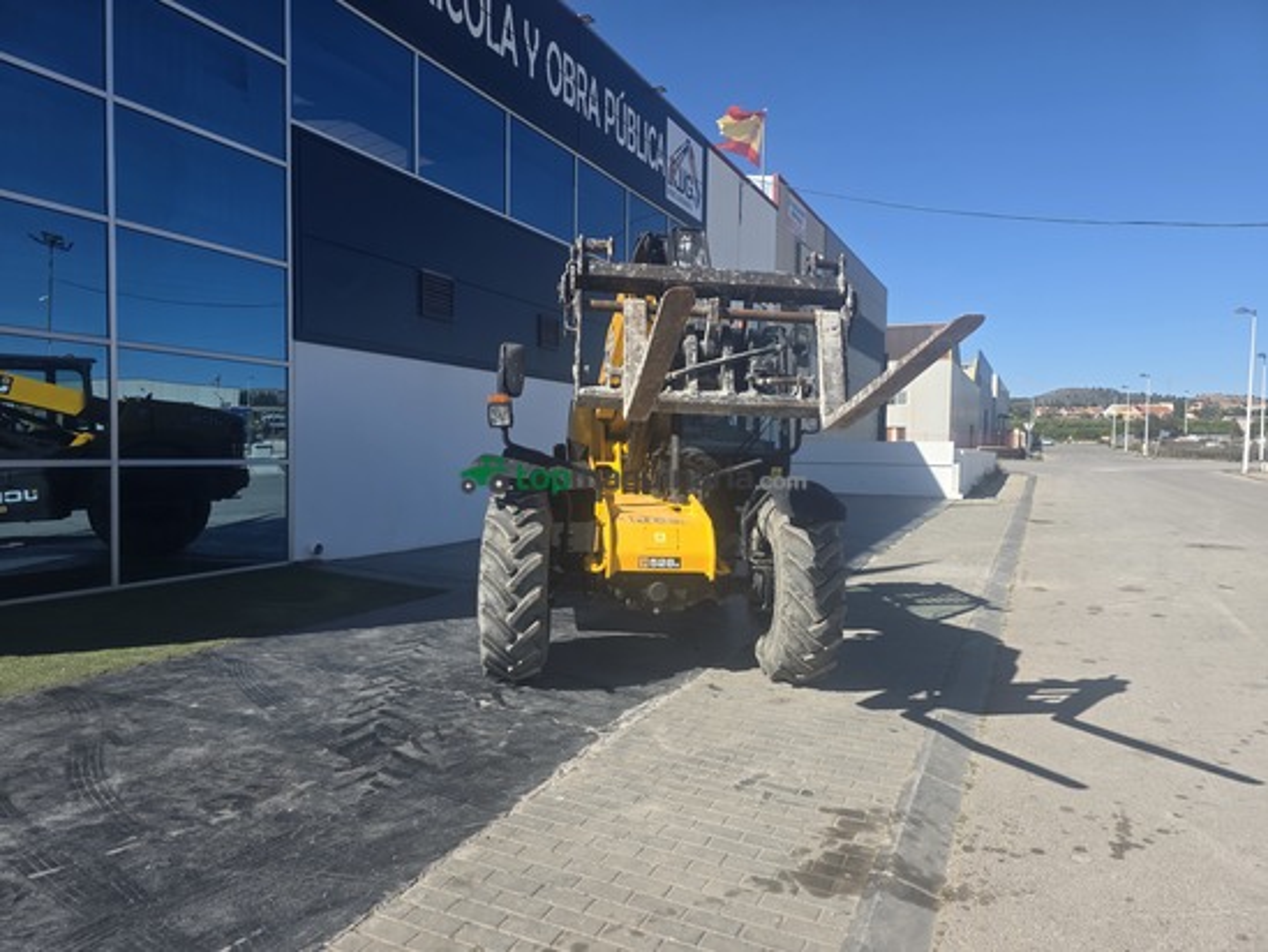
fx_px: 843
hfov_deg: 73.9
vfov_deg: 58.9
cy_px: 476
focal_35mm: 23
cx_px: 634
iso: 80
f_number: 1.7
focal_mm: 6.3
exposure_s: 1/5017
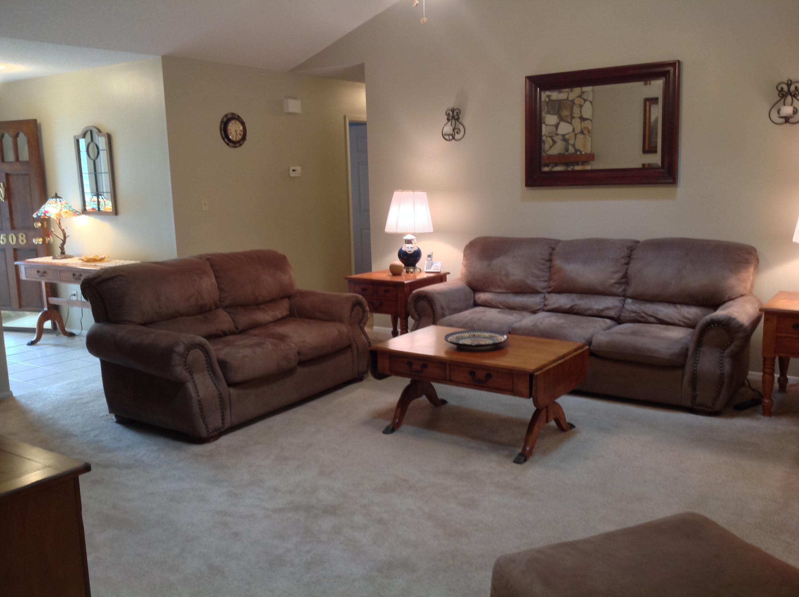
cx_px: 400
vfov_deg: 40.6
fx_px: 807
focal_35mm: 35
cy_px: 298
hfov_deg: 52.7
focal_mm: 4.28
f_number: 2.4
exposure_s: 1/15
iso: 125
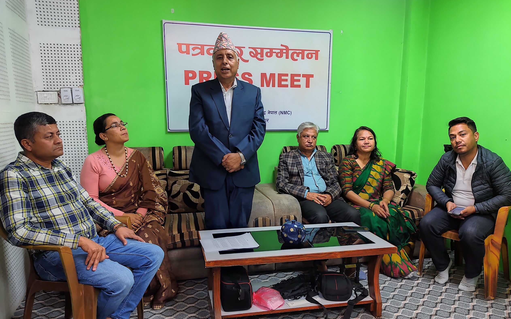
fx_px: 390
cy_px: 183
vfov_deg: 44.4
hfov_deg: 66.5
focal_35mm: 28
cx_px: 256
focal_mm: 4.74
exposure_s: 1/33
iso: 521
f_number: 1.79
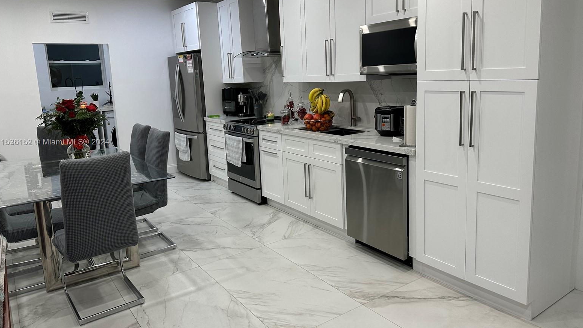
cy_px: 143
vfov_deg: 42.8
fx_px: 417
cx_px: 290
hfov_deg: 69.8
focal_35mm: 27
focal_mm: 6.86
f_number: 1.78
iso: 160
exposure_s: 1/120
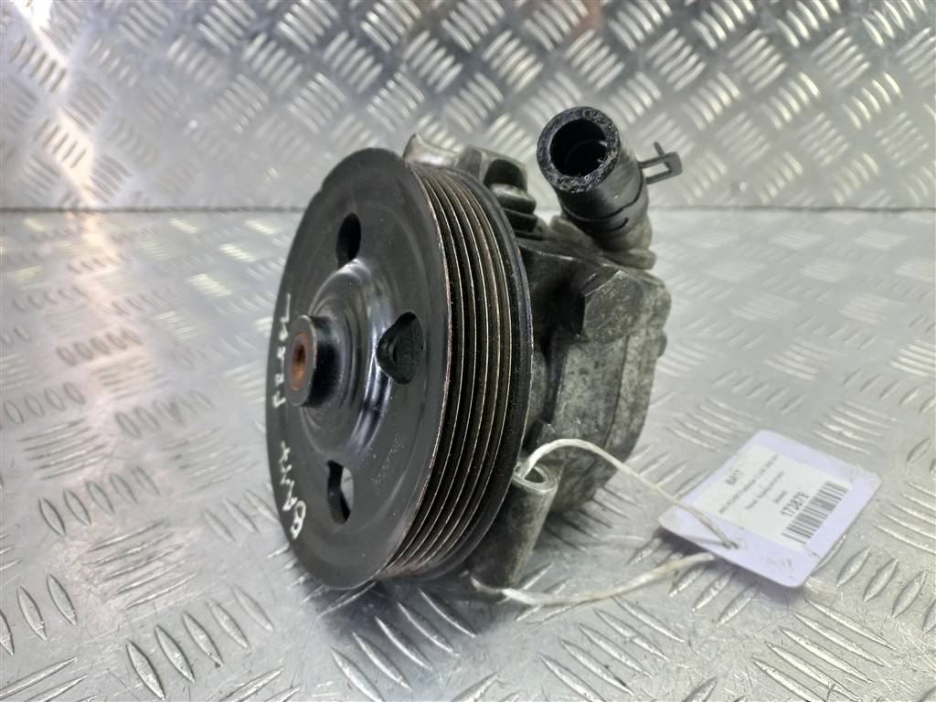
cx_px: 468
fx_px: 676
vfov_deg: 54.9
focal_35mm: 25
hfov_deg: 69.4
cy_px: 351
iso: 160
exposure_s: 1/50
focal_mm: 4.6
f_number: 1.8
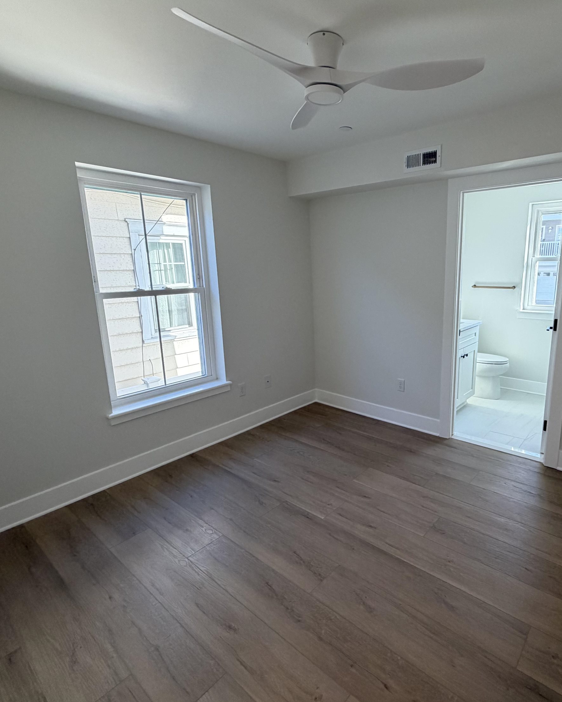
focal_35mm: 19
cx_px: 356
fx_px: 395
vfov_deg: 83.3
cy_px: 350
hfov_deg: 69.6
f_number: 2.2
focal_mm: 2.22
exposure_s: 1/120
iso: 200
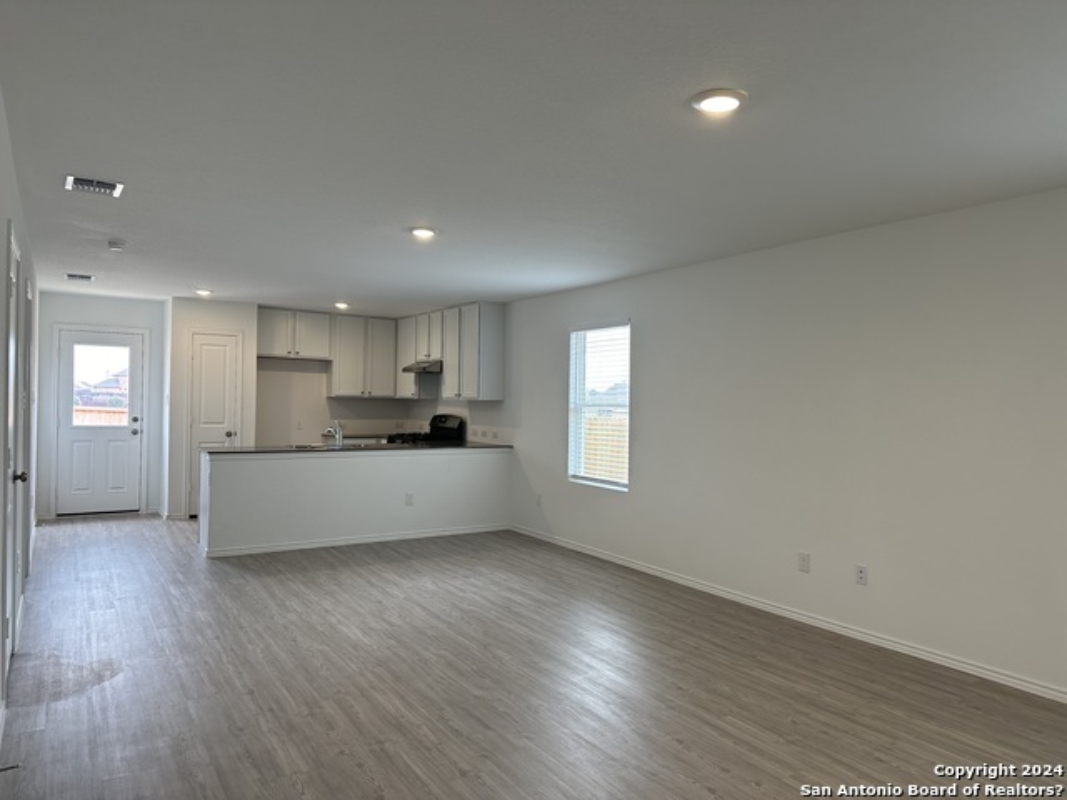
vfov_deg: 56.8
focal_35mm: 24
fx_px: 740
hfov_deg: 71.6
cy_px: 400
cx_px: 534
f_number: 1.78
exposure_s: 1/139
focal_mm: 6.86
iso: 100
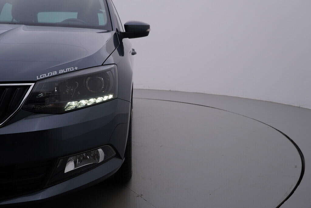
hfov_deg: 53.1
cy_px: 104
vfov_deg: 36.9
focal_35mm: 36
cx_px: 156
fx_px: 311
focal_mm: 24
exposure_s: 1/125
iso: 125
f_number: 5
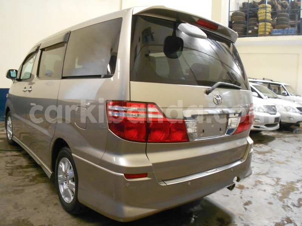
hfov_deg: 43.9
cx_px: 151
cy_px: 113
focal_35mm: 43
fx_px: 375
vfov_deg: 33.6
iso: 400
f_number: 4.2
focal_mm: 7.7
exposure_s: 1/4
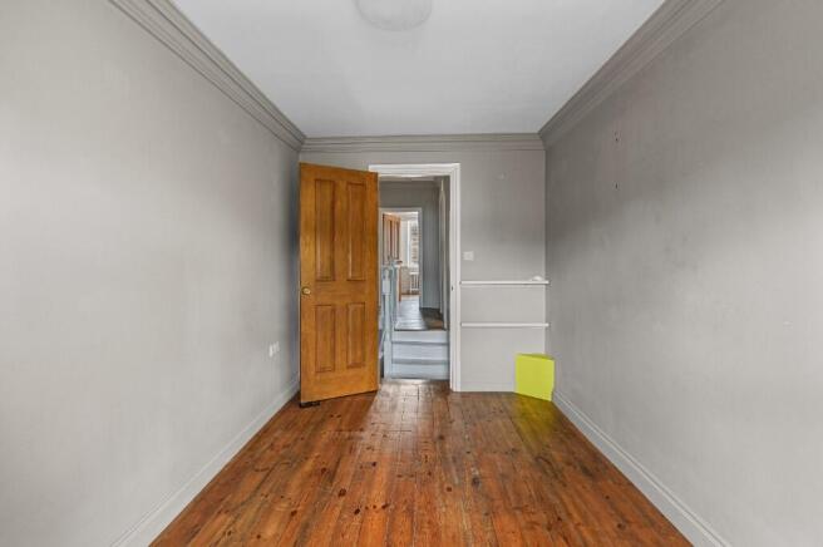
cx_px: 412
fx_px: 320
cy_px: 274
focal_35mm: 14
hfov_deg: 104.3
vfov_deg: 81.1
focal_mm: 14
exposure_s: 1
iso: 400
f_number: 8
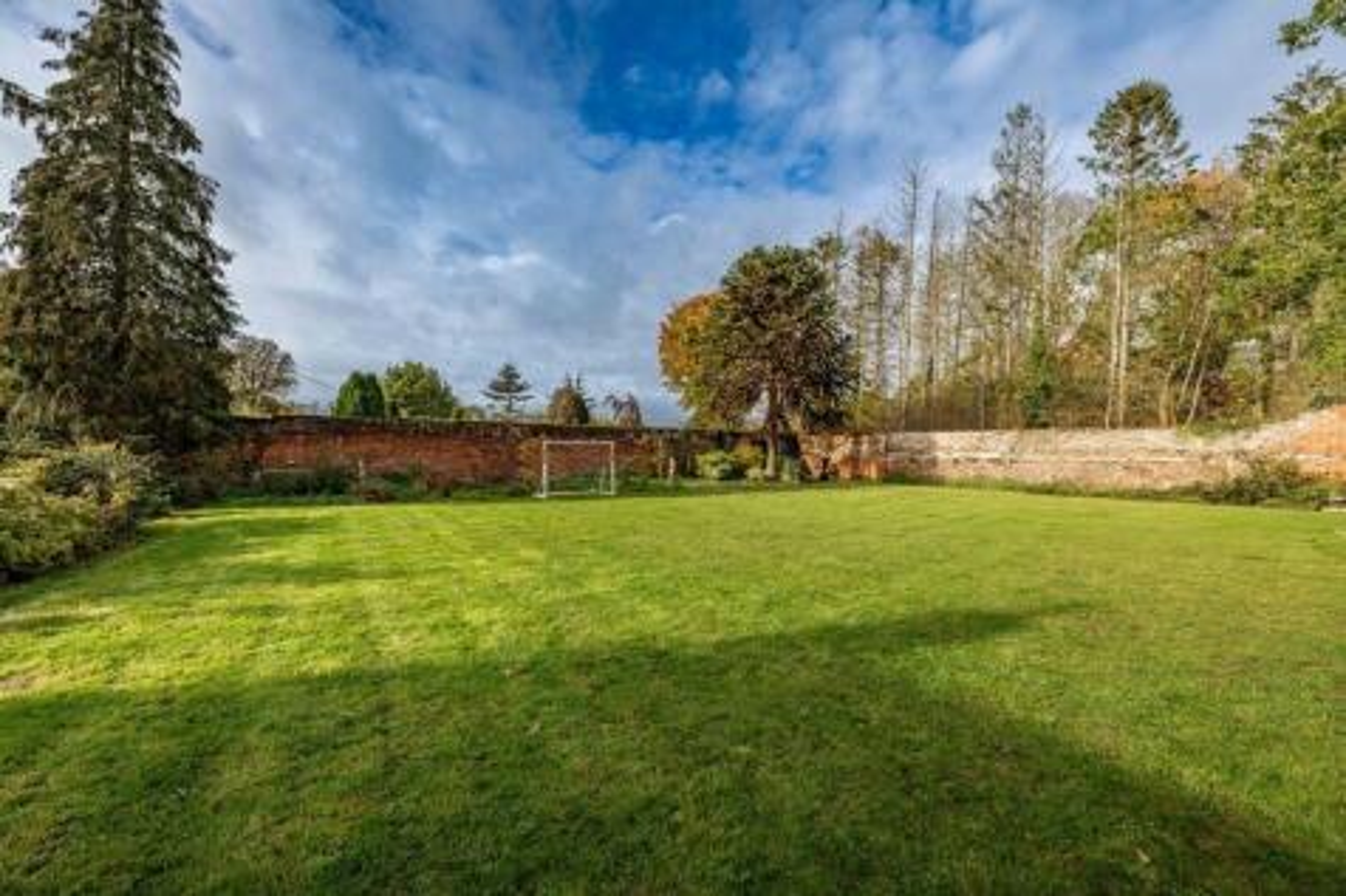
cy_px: 448
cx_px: 673
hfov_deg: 104.3
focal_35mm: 14
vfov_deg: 81.2
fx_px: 523
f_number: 6.3
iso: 64
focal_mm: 14
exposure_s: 1/250
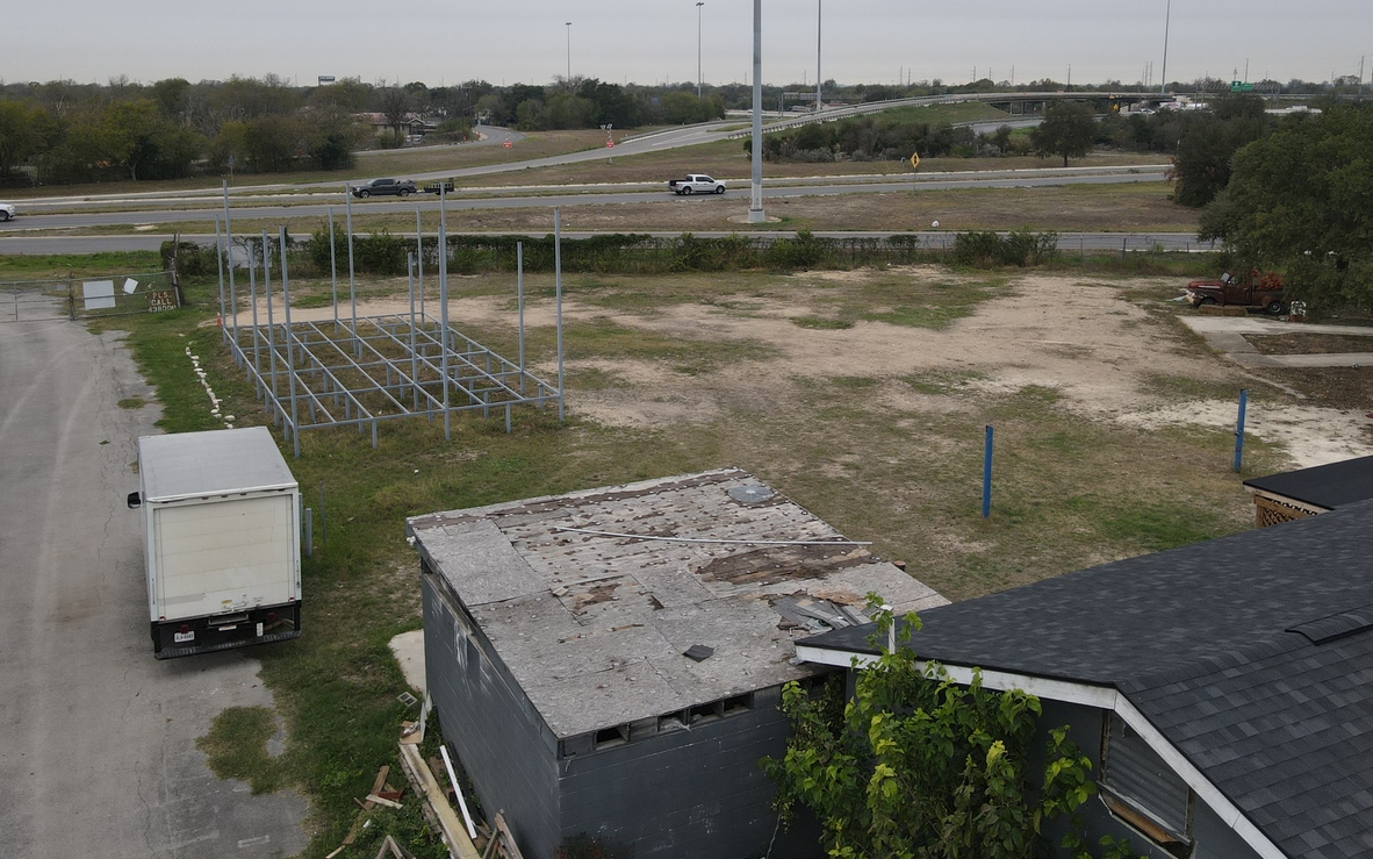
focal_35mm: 31
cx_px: 705
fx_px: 1160
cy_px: 313
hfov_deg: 61.2
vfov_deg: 40.3
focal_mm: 4.5
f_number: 2.8
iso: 100
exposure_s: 1/250
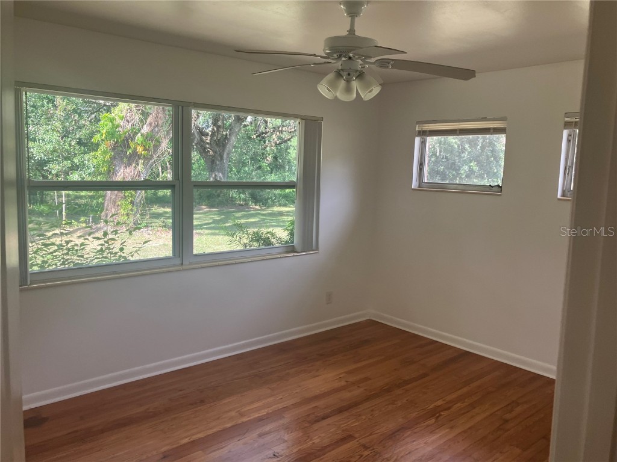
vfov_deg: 49.7
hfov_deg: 63.4
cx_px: 308
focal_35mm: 28
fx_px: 499
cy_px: 231
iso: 64
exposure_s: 1/121
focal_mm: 3.99
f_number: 1.8
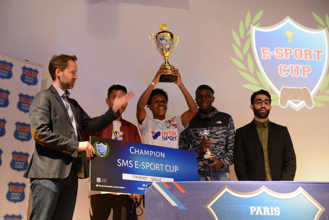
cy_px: 110
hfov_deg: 39.6
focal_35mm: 50
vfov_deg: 27.0
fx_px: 457
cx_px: 164
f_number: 2.8
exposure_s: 1/40
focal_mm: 50
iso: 2000
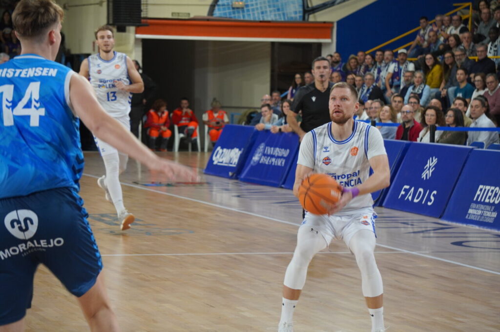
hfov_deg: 14.6
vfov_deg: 9.7
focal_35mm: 141
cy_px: 166
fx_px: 1957
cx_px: 250
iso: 640
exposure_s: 1/160
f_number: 5.6
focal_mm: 94
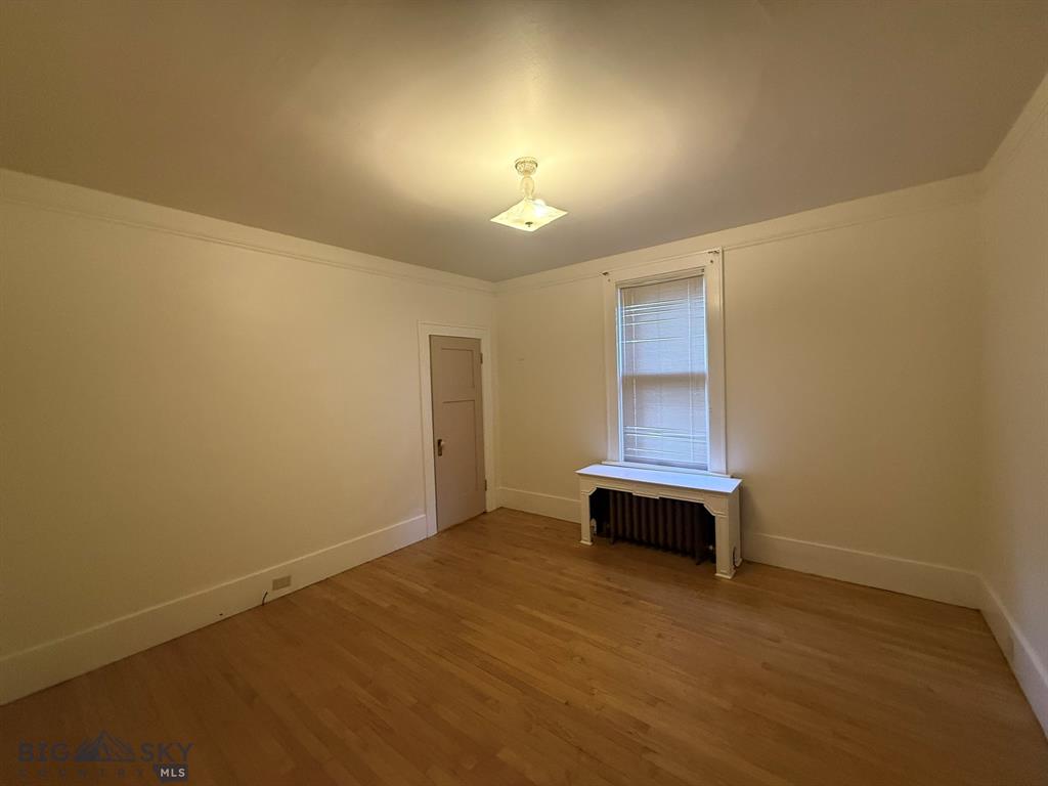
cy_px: 393
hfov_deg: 102.1
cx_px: 524
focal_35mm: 14
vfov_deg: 85.7
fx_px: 424
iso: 500
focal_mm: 2.22
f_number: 2.2
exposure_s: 1/60
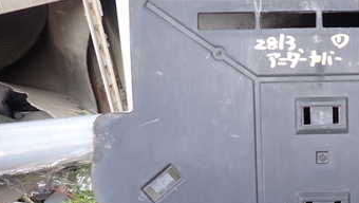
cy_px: 152
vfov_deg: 24.7
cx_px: 311
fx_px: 457
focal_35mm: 48
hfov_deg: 40.2
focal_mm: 4.5
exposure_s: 1/100
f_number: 2
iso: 100
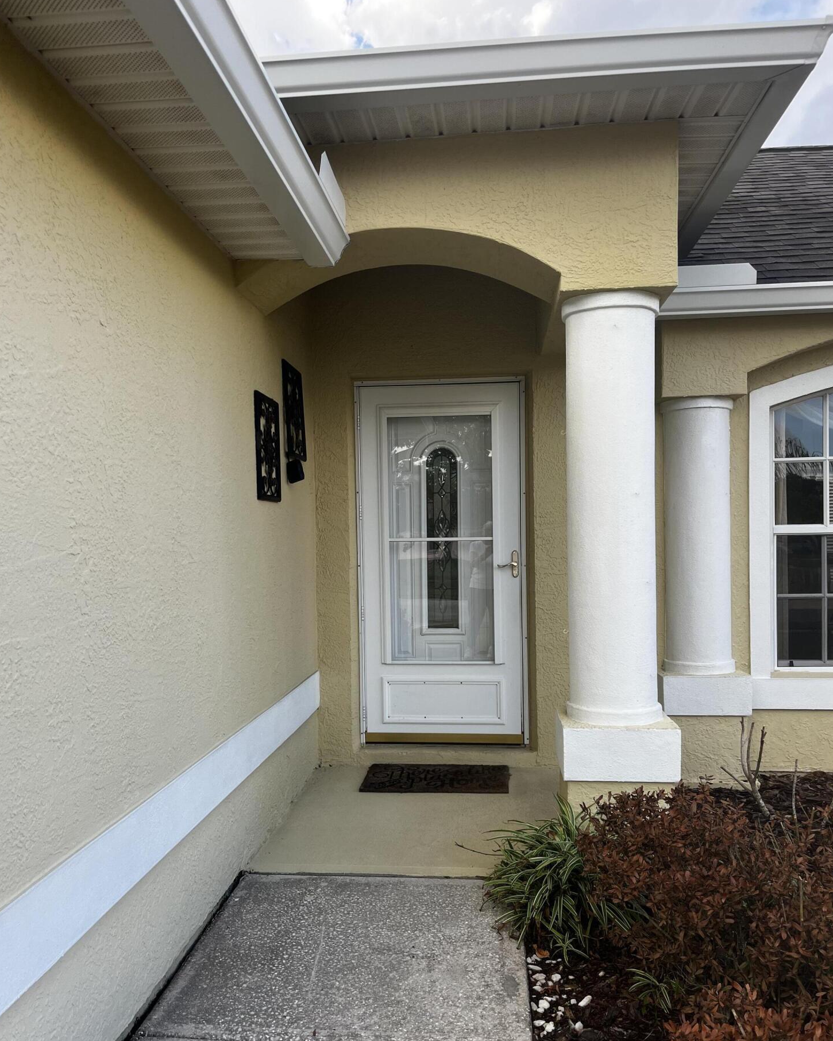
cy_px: 567
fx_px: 863
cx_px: 423
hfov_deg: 51.5
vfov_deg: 62.1
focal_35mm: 28
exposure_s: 1/577
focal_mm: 5.1
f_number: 1.6
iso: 50
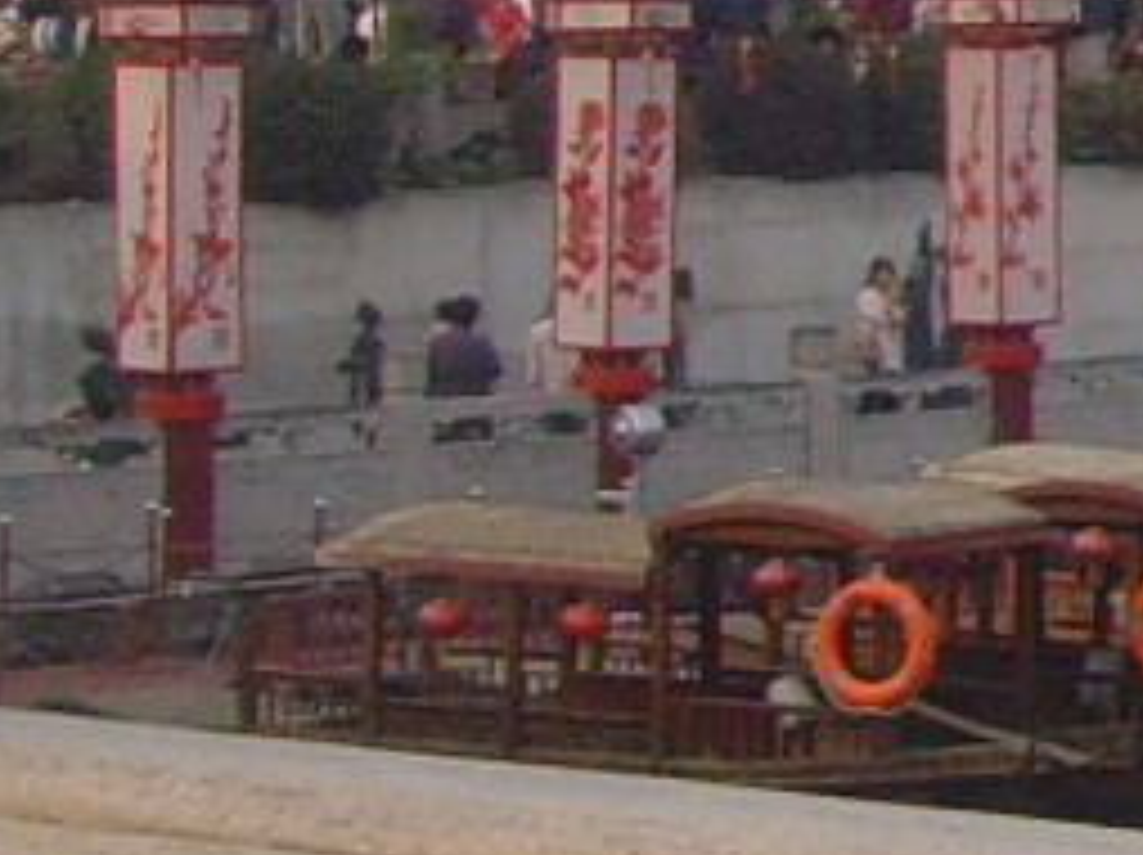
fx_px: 8115
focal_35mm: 246
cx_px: 3555
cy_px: 130
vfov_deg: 6.0
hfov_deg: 7.1
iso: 100
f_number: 6.3
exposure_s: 1/125
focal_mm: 6.6
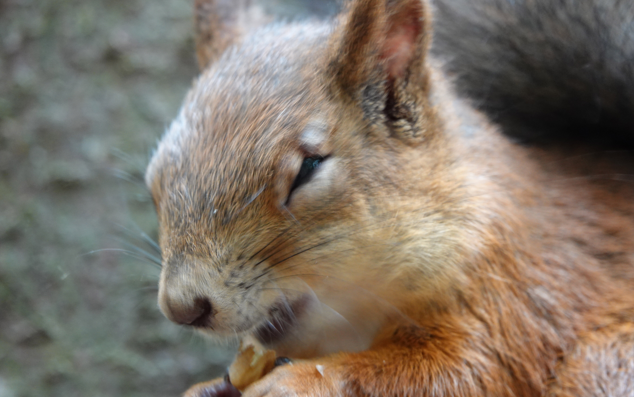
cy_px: 185
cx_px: 317
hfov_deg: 3.6
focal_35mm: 592
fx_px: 10229
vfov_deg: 2.2
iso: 800
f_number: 4
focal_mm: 212.77
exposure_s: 1/20
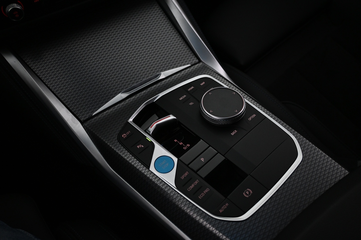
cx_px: 180
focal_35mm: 32
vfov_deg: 41.7
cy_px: 120
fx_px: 316
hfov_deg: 59.5
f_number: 4
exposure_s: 1/100
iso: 1600
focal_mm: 21
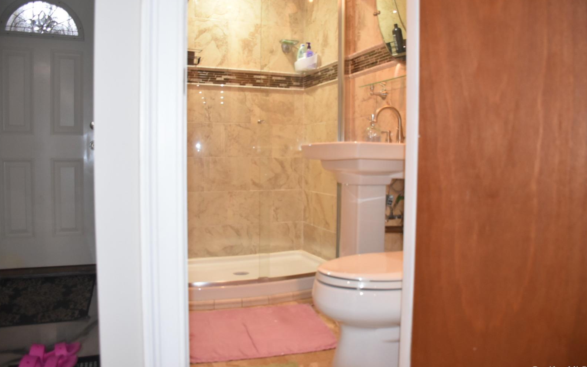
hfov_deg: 66.5
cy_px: 177
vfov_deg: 44.5
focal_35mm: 28
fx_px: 448
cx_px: 294
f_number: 3.5
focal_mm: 18
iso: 1250
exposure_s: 1/60
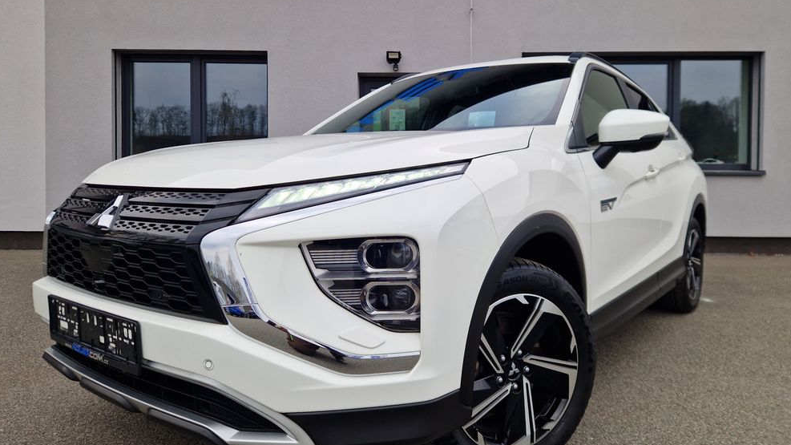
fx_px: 545
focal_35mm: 26
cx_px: 406
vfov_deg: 44.3
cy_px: 194
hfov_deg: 71.9
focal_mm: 5.4
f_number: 1.8
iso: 50
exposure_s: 1/3448
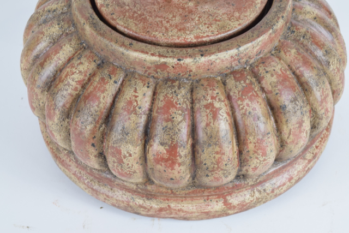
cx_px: 174
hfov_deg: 24.6
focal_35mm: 82
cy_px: 116
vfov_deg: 16.6
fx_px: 800
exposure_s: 1/125
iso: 800
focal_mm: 55
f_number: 8
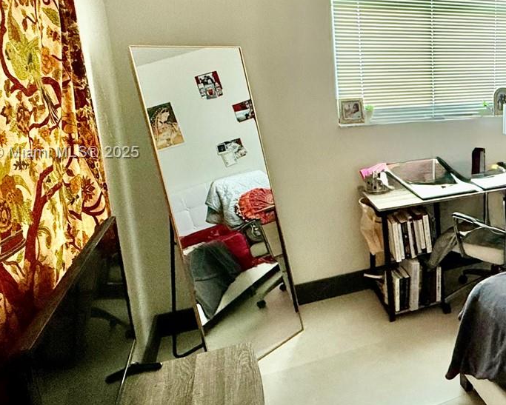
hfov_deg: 47.2
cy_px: 153
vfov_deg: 45.5
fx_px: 479
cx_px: 495
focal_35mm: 32
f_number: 2.2
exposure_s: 1/60
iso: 400
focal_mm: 2.22
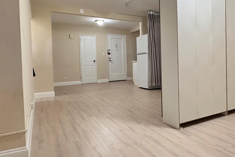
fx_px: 176
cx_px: 148
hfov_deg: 66.3
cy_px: 67
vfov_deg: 47.8
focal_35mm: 27
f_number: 2.2
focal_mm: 2.22
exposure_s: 1/60
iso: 320
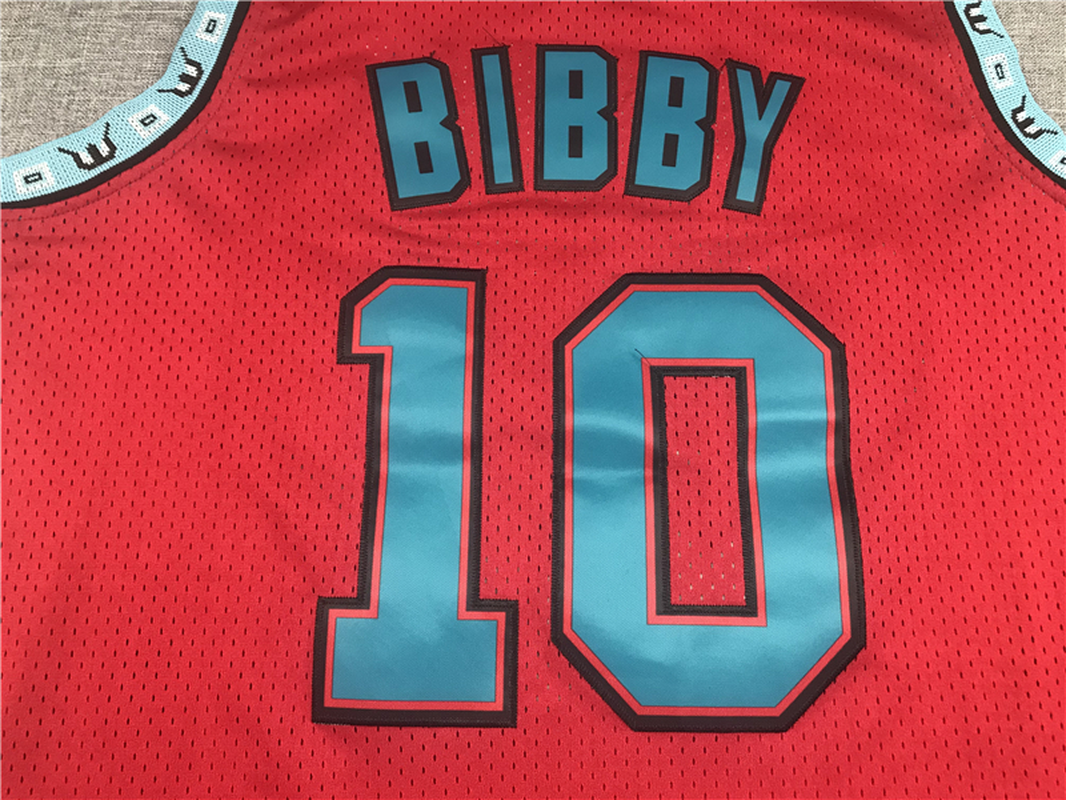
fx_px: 862
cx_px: 533
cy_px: 400
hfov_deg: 63.4
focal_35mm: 28
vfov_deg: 49.7
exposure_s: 1/33
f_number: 1.8
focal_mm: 3.99
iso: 40
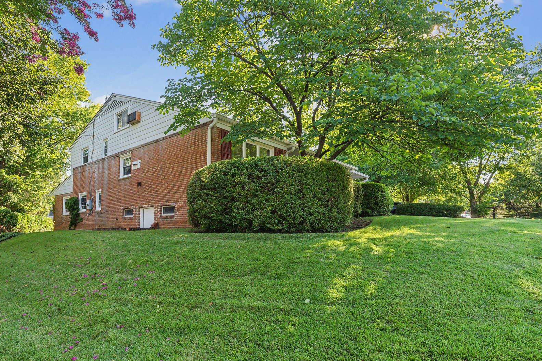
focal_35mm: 18
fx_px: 271
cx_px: 208
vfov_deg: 67.2
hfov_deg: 88.4
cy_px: 161
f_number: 11
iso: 400
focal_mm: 14
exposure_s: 1/80
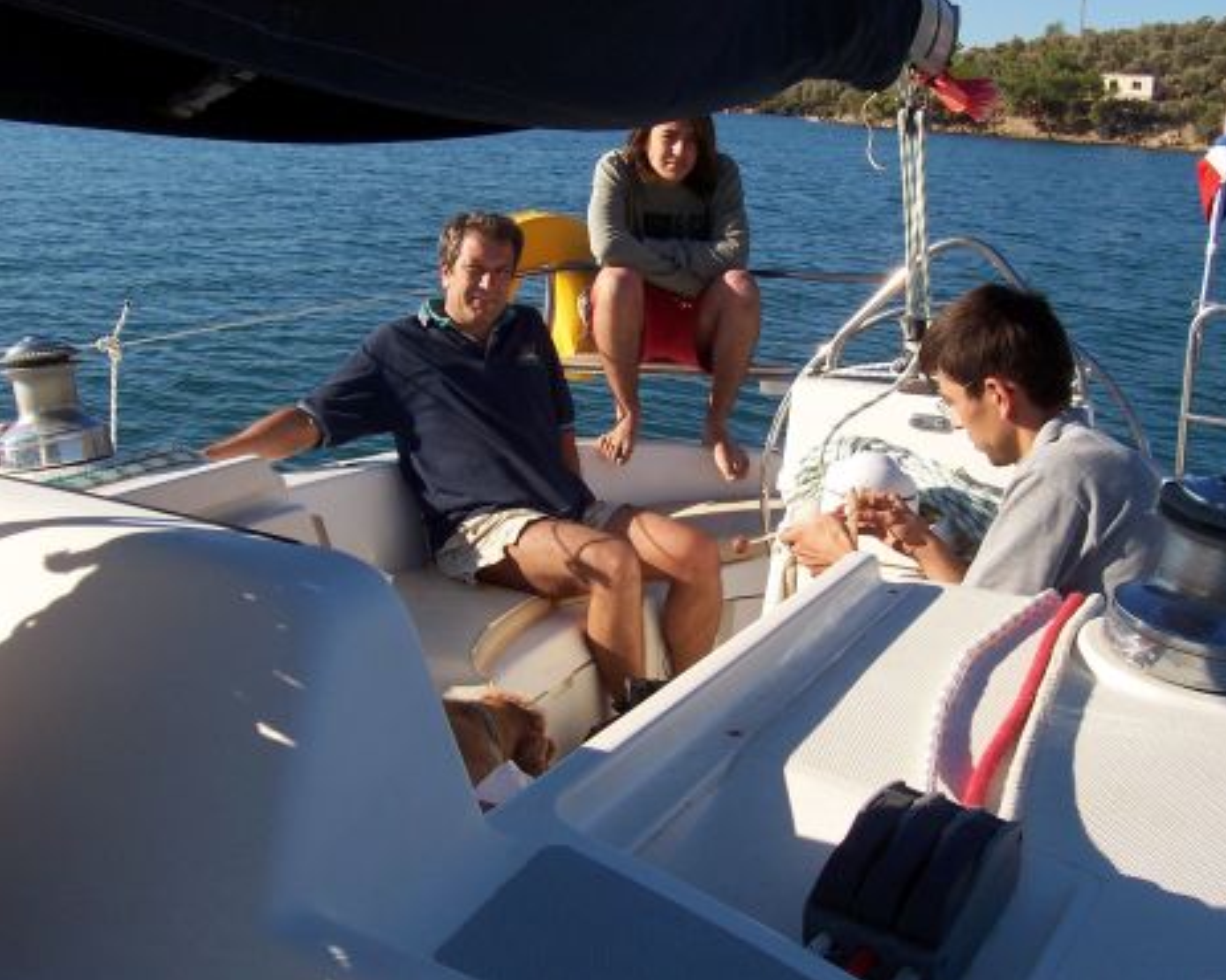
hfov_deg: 46.8
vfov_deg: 38.2
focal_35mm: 39
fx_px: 1415
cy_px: 489
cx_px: 659
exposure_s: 1/500
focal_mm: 5.6
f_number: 5.6
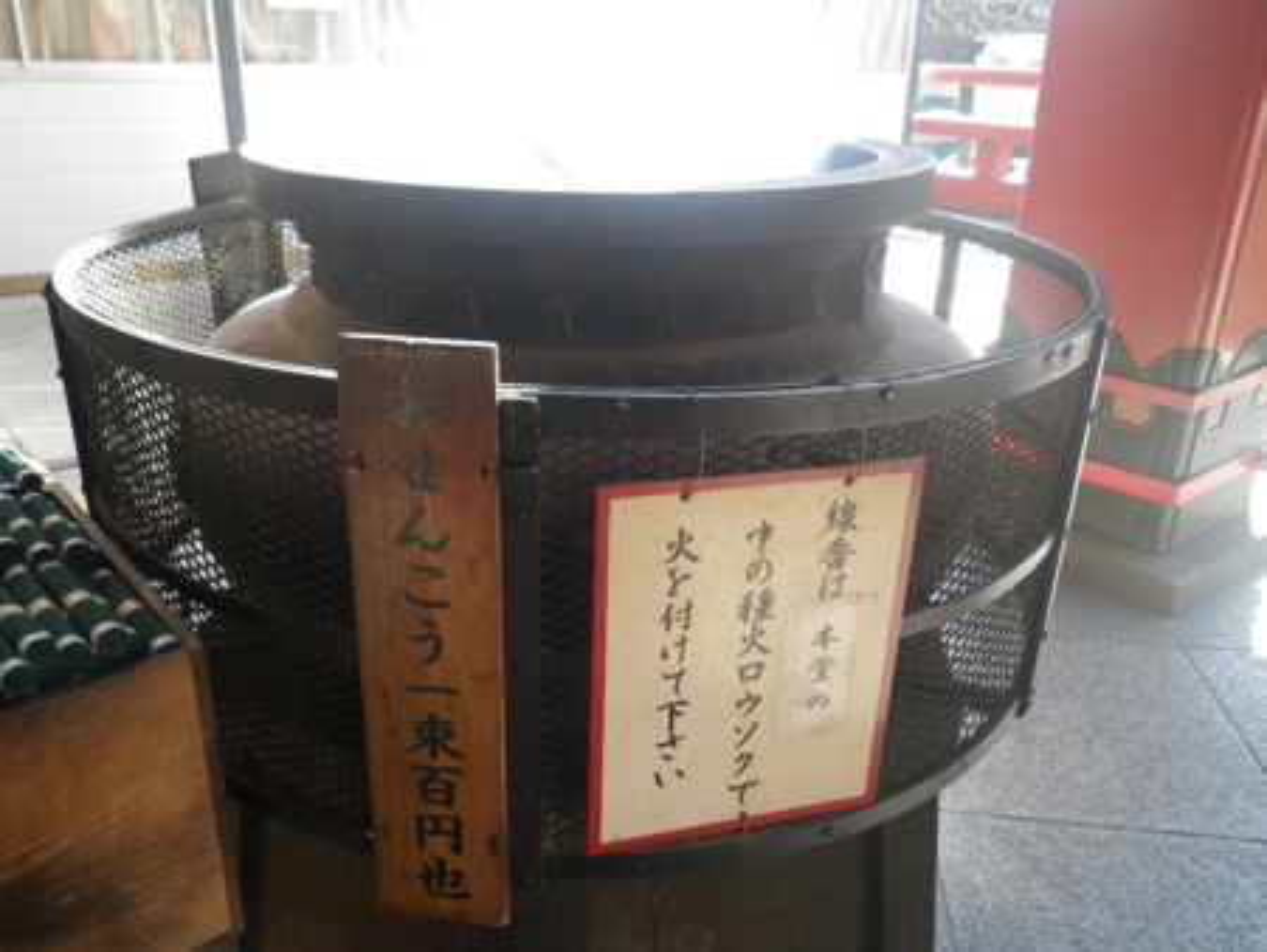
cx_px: 634
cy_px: 476
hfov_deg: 63.4
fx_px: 1025
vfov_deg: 49.8
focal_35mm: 28
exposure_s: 1/50
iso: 80
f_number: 3.5
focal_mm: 5
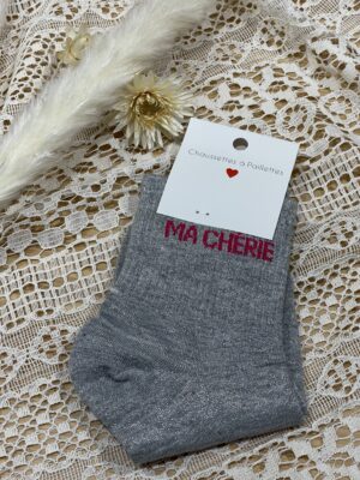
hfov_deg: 22.9
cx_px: 180
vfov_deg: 30.3
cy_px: 240
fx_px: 887
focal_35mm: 64
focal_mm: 7.5
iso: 125
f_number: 2.2
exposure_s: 1/100
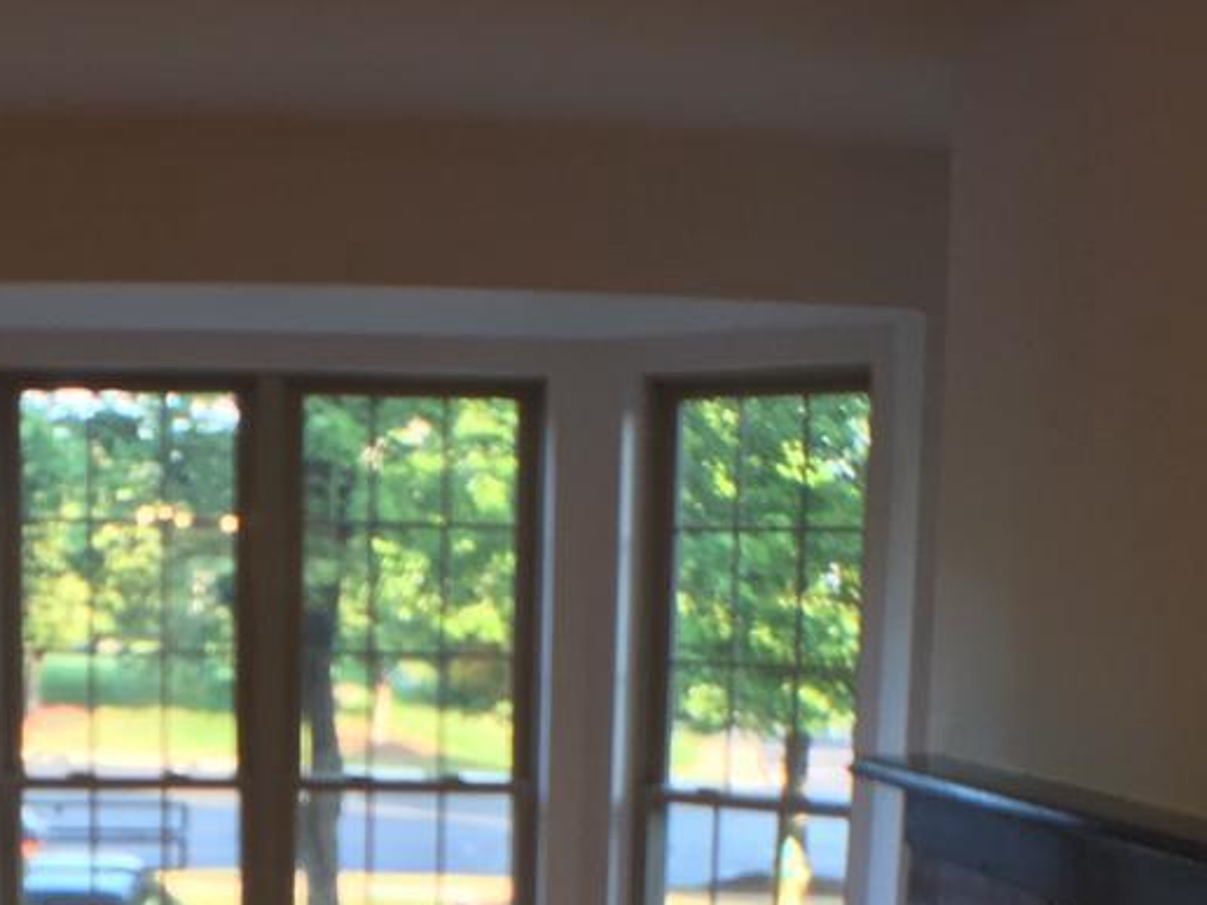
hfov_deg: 23.9
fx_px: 2824
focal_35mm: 81
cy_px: 1242
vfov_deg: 16.9
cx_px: 346
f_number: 2.2
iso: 50
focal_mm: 4.15
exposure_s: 1/30
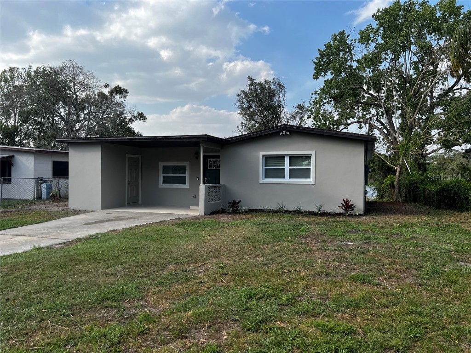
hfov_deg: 67.3
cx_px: 236
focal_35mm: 26
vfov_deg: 53.1
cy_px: 176
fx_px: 354
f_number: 1.5
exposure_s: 1/2299
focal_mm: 5.7
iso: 50
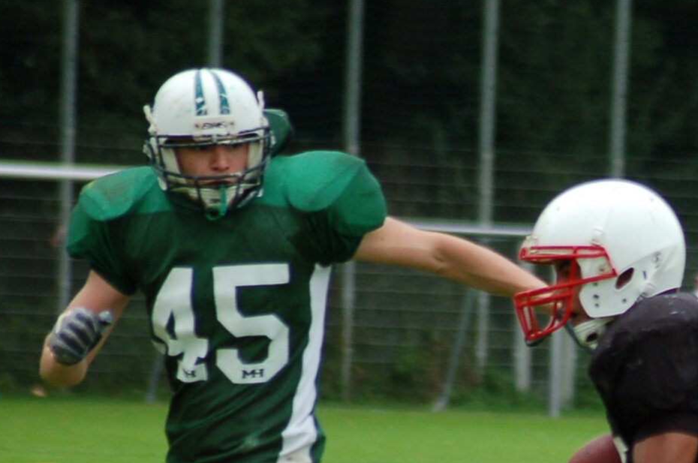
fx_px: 11673
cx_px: 804
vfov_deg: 2.3
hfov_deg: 3.4
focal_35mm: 603
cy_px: 507
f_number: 4.8
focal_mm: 170
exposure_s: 1/500
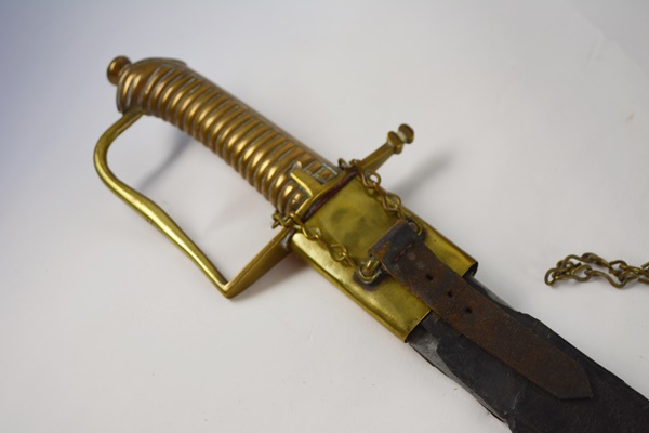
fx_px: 973
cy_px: 216
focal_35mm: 54
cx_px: 324
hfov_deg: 36.9
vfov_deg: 25.1
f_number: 5.6
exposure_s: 1/125
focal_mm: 36
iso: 220
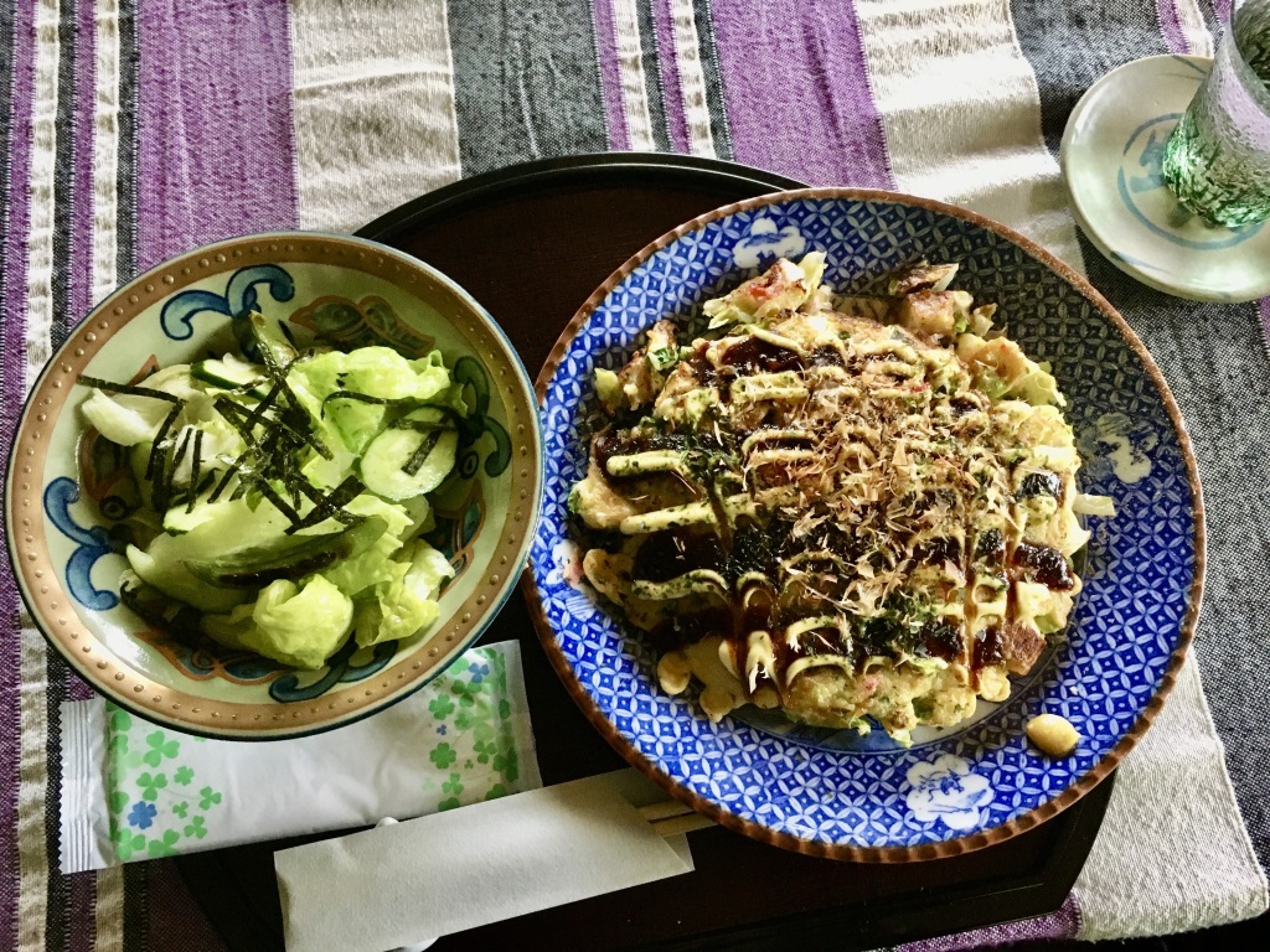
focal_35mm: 29
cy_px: 476
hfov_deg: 61.7
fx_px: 1064
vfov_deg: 48.2
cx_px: 635
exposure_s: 1/15
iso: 250
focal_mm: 4.15
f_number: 2.2
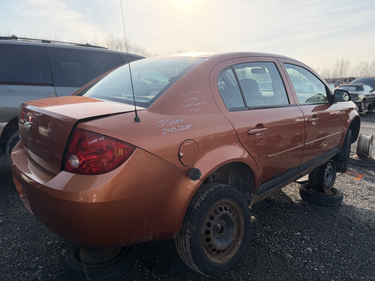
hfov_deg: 71.6
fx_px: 260
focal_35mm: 24
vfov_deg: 56.8
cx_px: 188
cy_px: 140
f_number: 1.78
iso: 80
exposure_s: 1/2299
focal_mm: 6.76
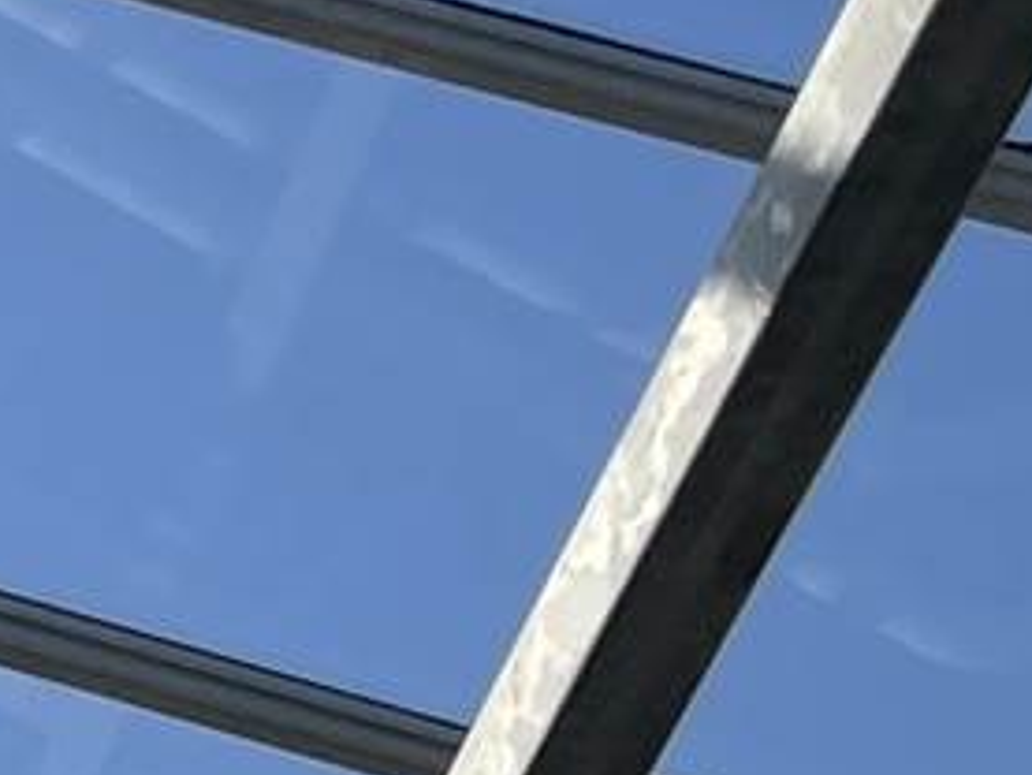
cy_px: 1211
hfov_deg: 8.8
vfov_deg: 7.9
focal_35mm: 185
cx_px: -2045
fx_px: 5518
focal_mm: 5.1
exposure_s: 1/5618
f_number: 1.6
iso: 32
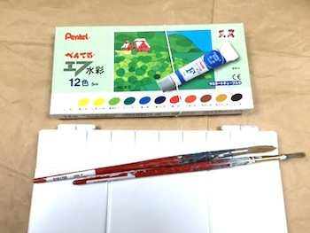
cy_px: 116
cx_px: 155
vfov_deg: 48.3
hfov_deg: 61.6
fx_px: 260
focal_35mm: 29
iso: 32
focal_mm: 4.15
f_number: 2.2
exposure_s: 1/40
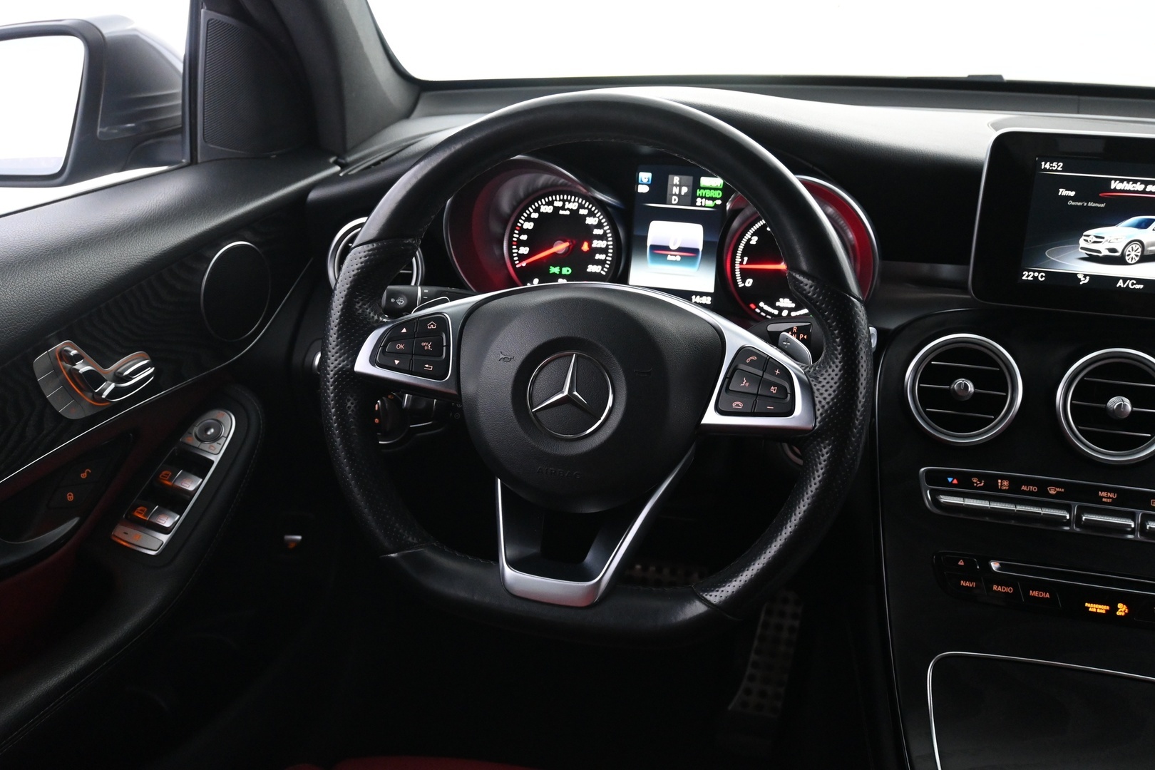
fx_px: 1107
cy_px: 385
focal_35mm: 34
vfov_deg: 38.4
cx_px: 578
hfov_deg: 55.1
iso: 3200
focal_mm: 23
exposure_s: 1/40
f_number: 4.2
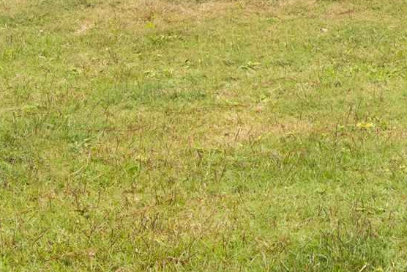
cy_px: -216
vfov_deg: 10.2
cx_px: 566
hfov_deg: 15.2
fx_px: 1436
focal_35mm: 127
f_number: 11
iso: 200
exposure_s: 1/125
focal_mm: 23
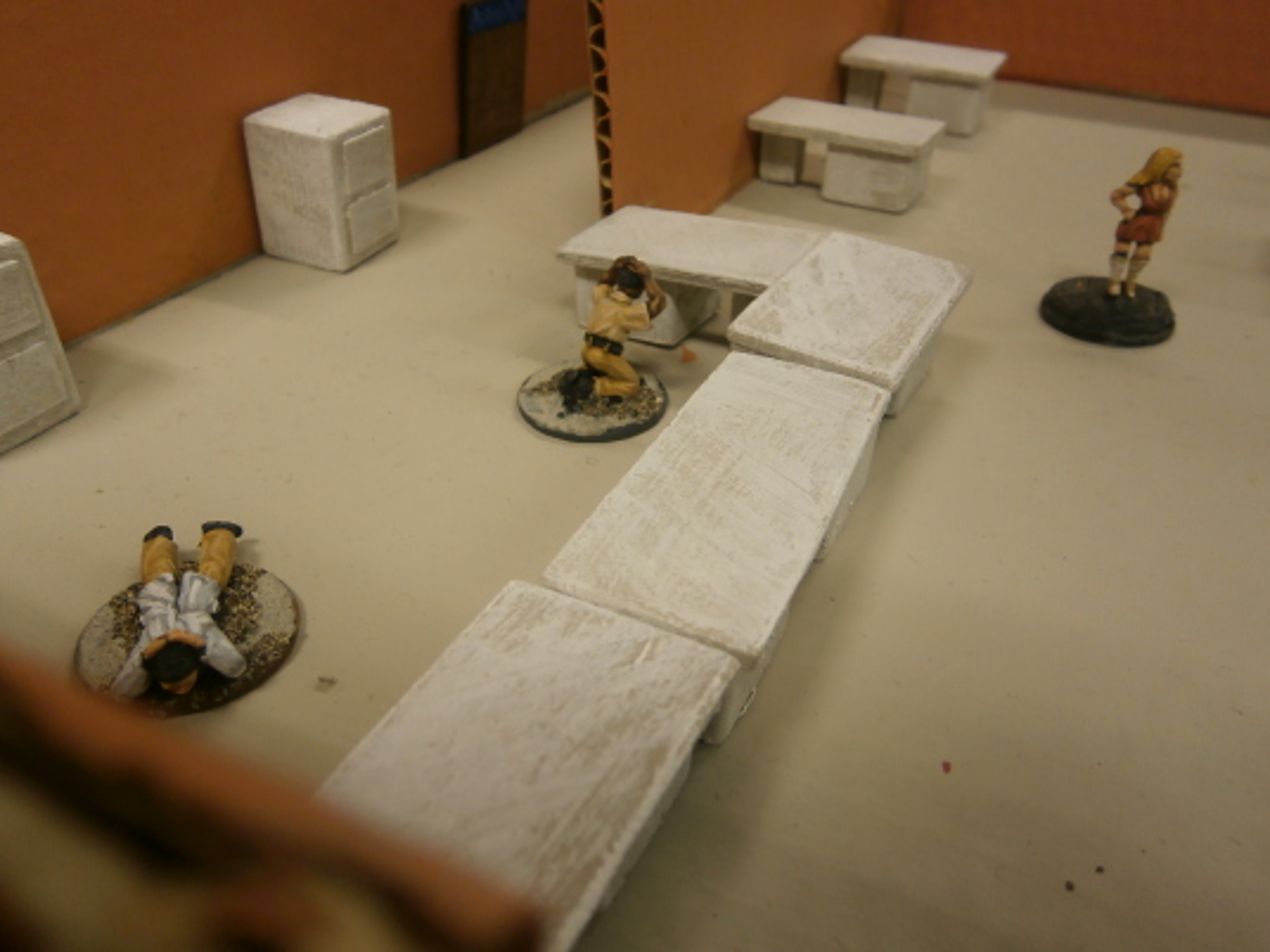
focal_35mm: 26
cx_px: 635
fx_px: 954
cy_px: 476
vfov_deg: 53.1
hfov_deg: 67.3
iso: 100
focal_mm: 4.7
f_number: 2.8
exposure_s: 1/30
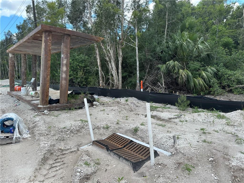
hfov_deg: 71.6
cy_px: 92
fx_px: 169
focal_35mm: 24
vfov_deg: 56.8
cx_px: 122
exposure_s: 1/1473
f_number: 1.78
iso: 80
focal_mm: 6.86
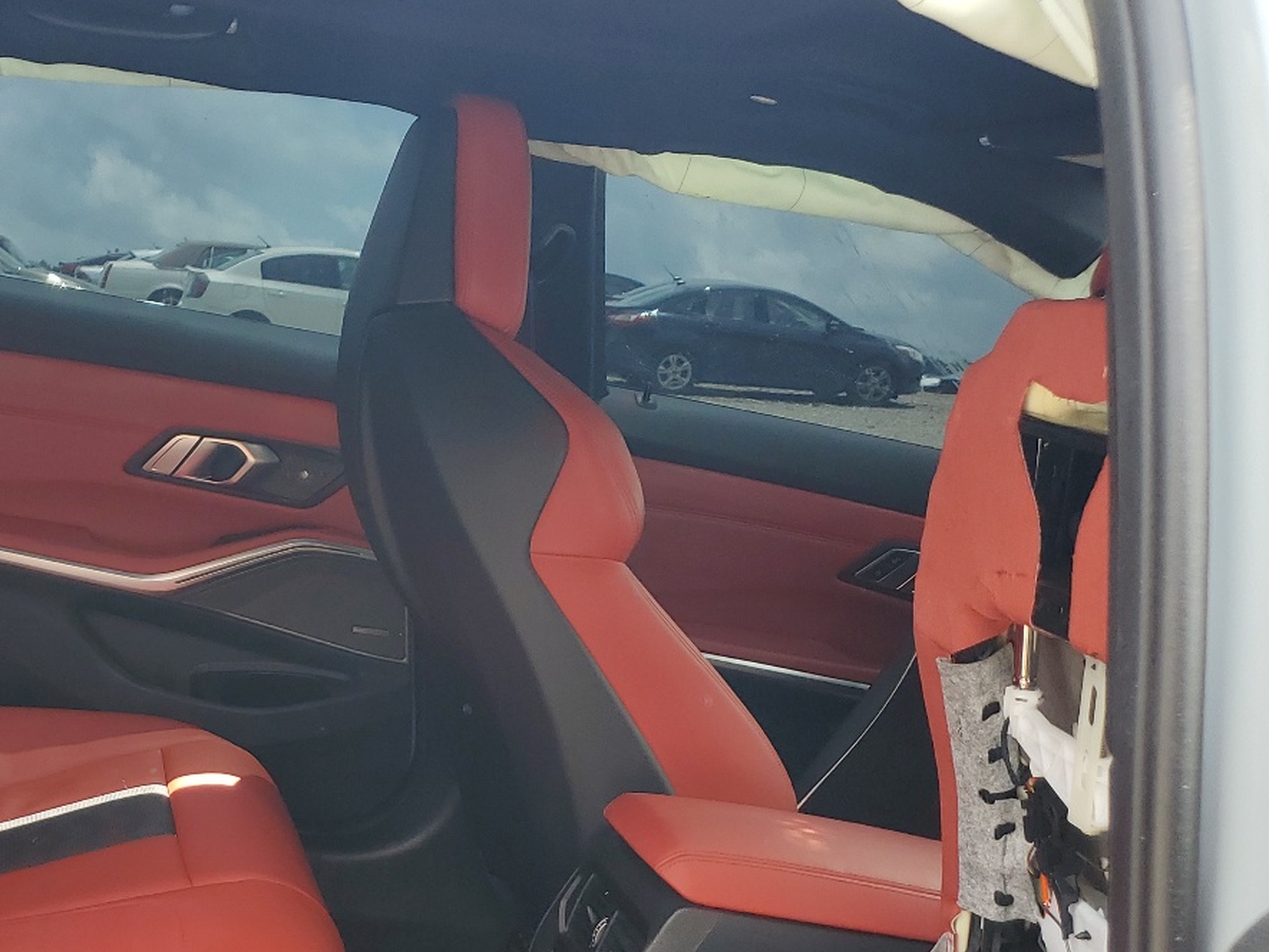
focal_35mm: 47
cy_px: 705
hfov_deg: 37.7
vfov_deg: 30.4
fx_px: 1723
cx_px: 126
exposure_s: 1/357
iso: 50
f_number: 1.5
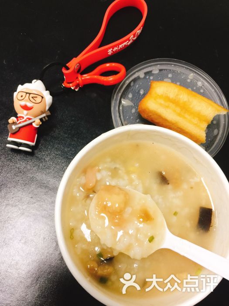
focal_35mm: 29
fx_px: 256
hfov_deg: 48.2
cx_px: 114
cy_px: 153
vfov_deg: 61.7
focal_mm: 4.15
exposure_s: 1/17
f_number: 2.2
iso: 80
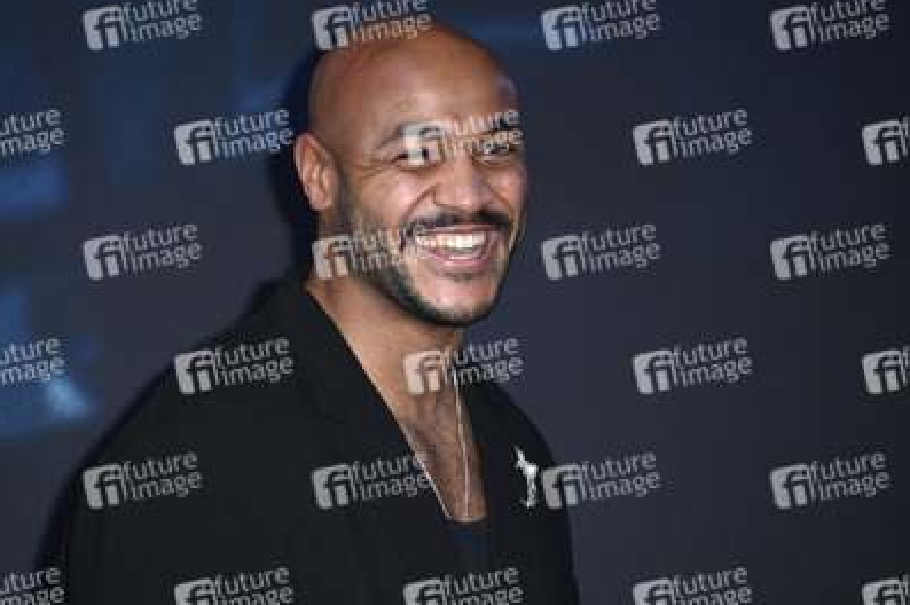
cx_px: 402
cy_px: 309
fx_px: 8612
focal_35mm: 341
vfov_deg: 4.0
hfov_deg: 6.0
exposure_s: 1/250
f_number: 5.6
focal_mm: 300
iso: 800
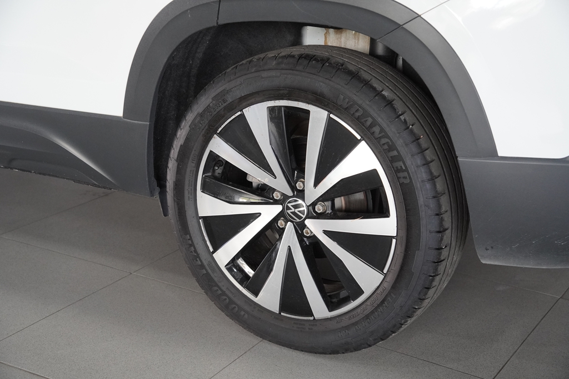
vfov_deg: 23.8
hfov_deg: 35.0
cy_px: 190
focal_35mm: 57
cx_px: 284
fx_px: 901
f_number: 3.5
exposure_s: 1/160
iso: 1600
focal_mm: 38
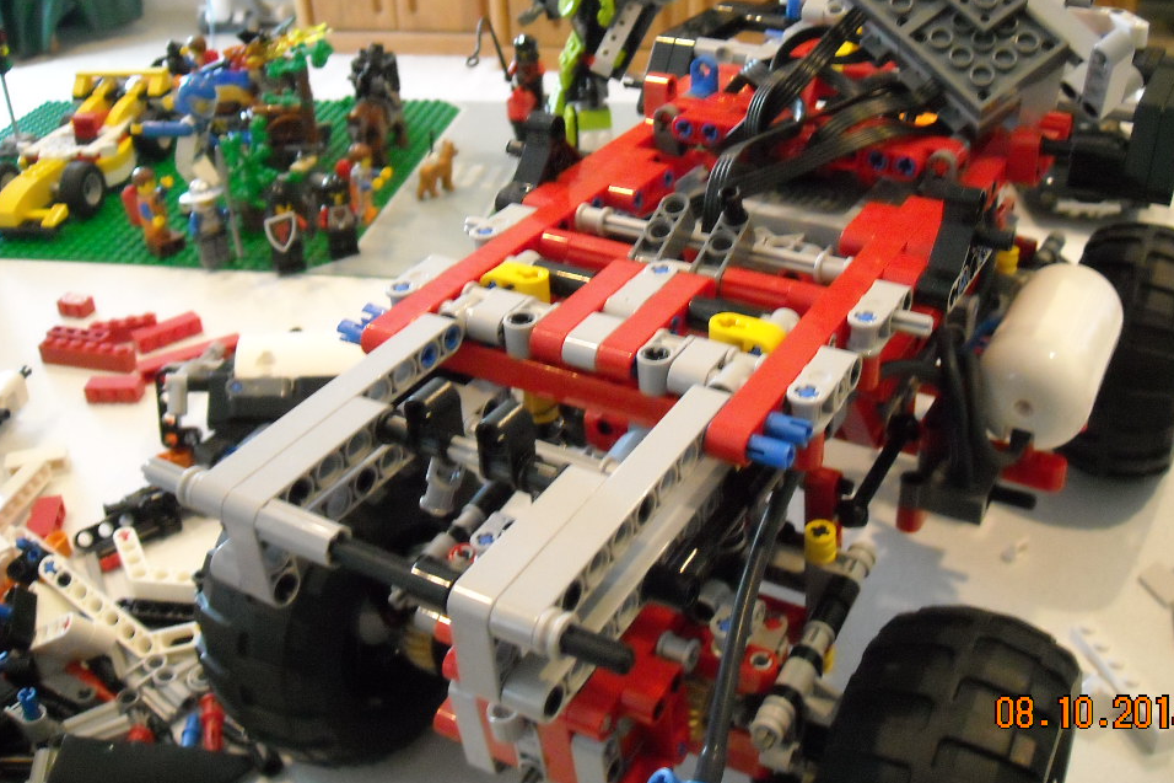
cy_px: 339
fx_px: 1272
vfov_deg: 34.1
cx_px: 616
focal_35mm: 39
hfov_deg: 49.5
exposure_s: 1/26
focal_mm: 5.7
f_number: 2.8
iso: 800
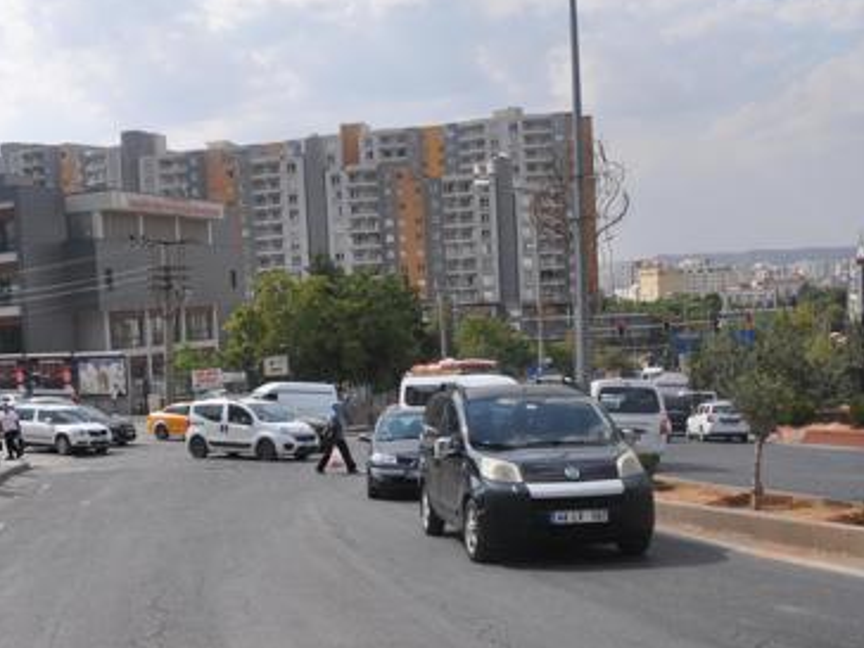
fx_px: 1098
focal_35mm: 44
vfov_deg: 32.6
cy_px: 437
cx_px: 158
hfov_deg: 40.9
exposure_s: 1/400
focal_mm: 18
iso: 200
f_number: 10
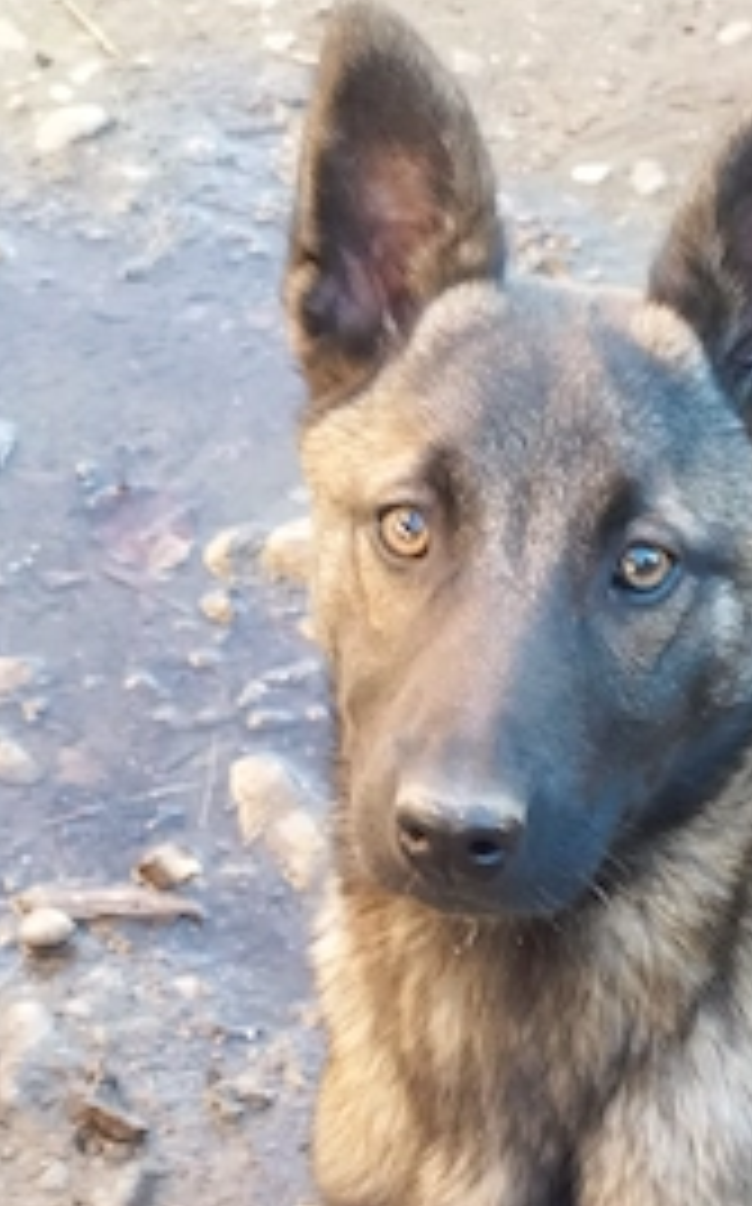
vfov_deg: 49.9
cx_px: 617
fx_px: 1249
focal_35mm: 38
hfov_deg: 32.5
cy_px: 873
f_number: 1.89
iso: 170
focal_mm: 5.89
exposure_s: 1/50
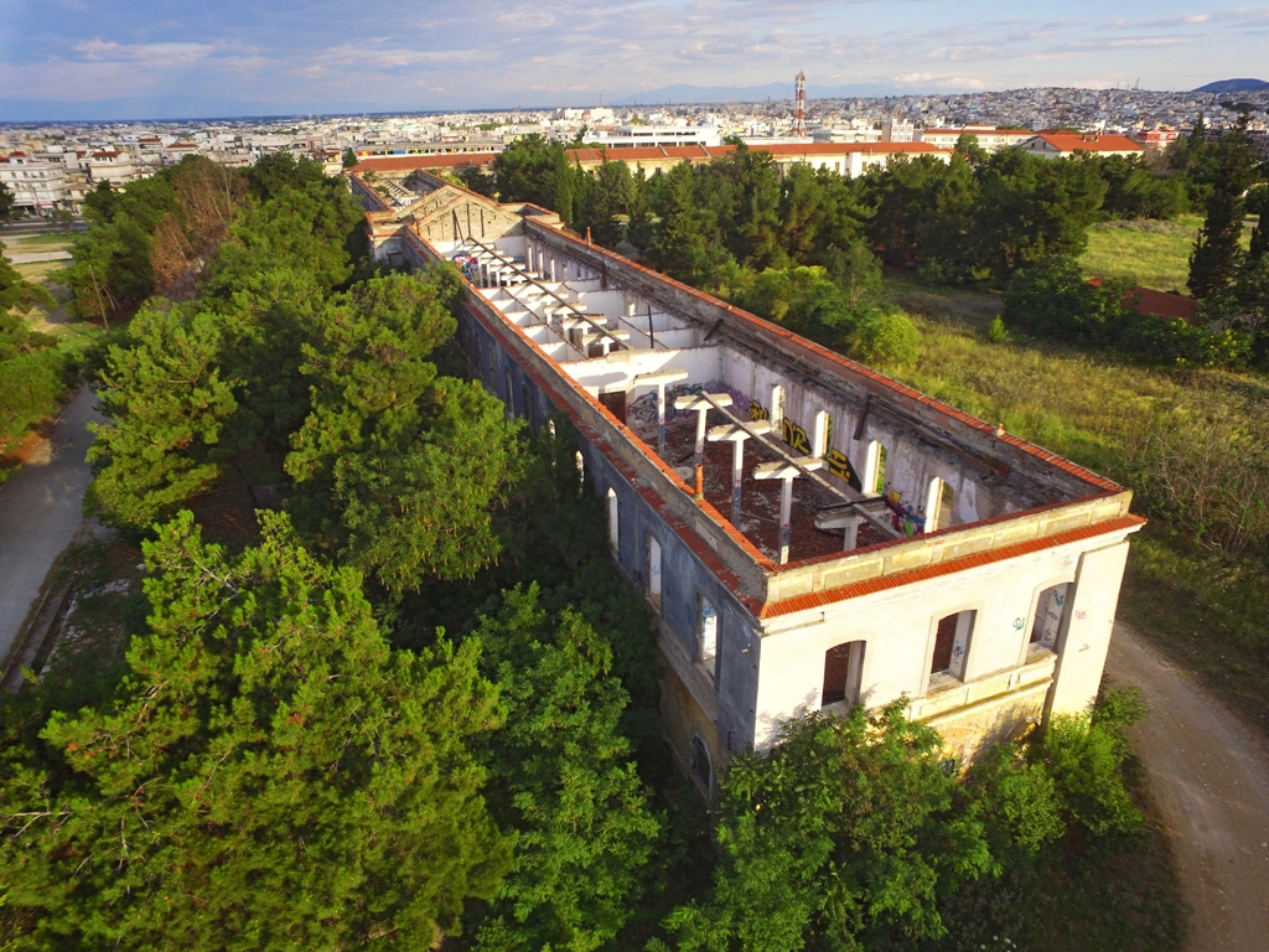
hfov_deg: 81.7
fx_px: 733
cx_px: 634
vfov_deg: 66.0
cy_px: 476
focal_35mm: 20
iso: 100
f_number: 2.8
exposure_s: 1/460
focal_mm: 3.61
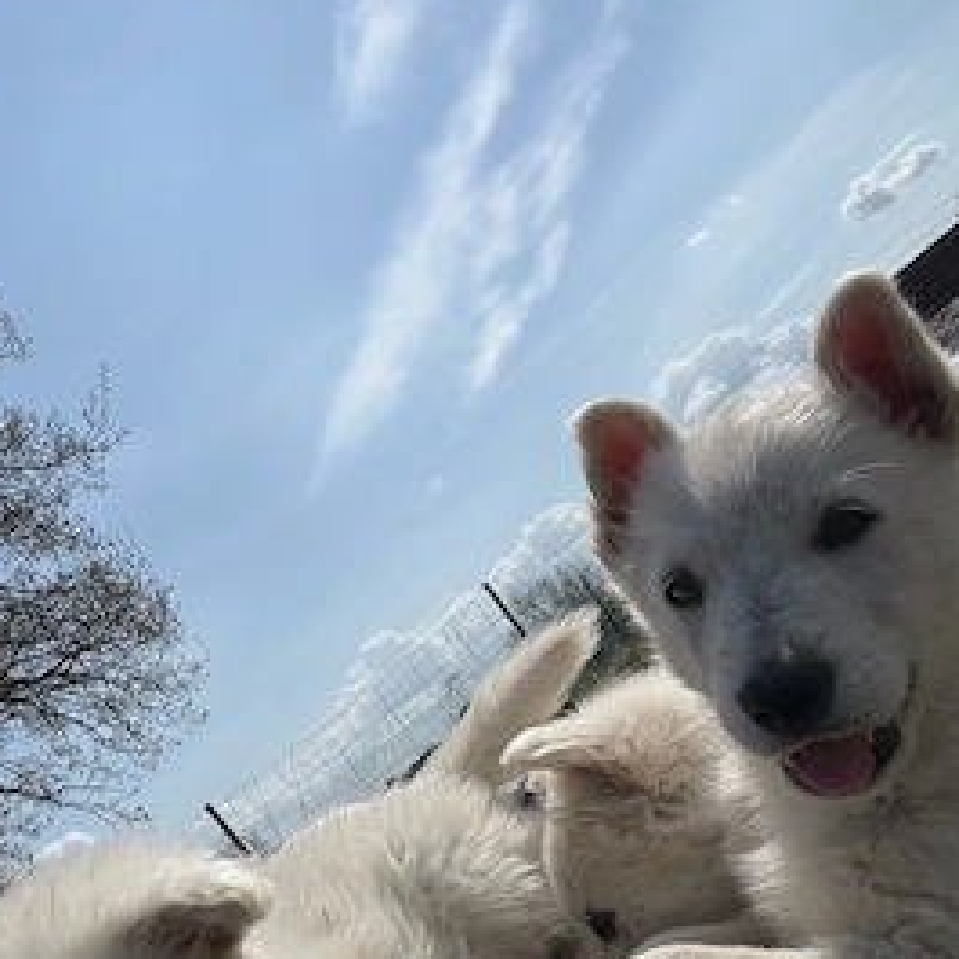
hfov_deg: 41.8
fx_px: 1254
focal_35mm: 40
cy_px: 684
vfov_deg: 41.0
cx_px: 434
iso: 32
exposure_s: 1/4854
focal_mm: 2.69
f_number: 1.9
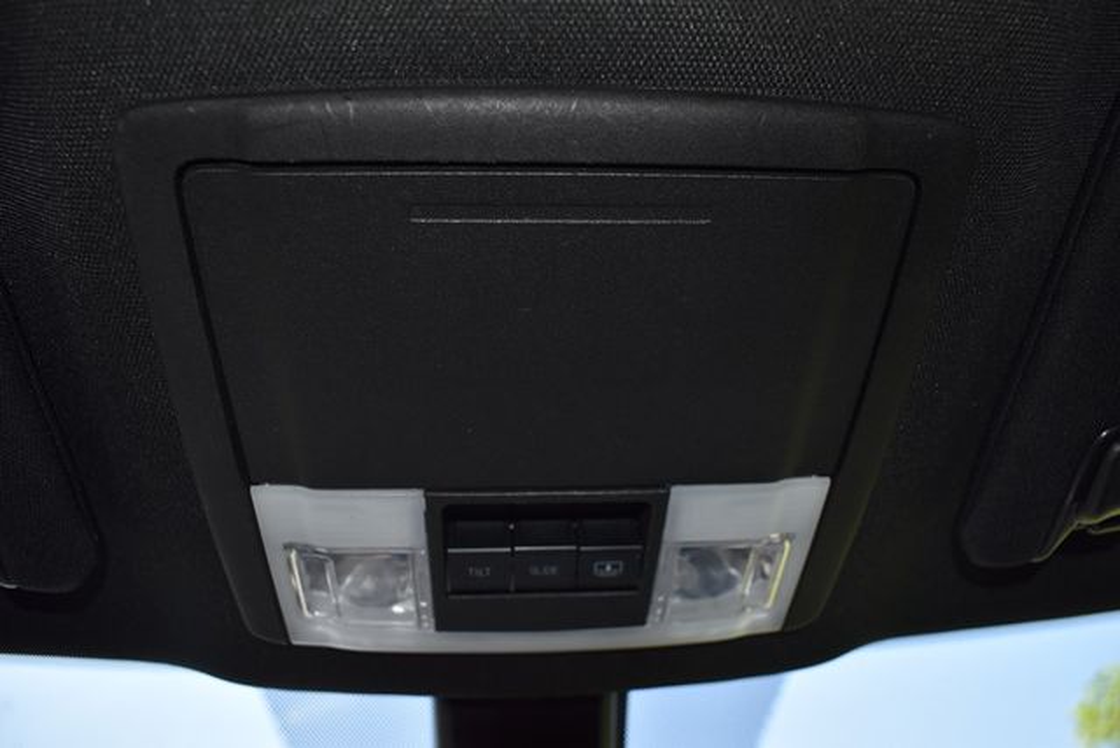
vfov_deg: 48.0
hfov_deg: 67.4
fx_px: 840
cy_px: 374
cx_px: 560
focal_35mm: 27
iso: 140
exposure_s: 1/200
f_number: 4.5
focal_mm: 18
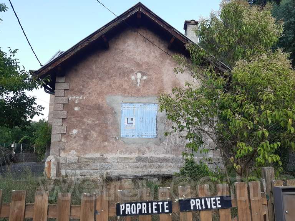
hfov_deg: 67.3
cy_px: 110
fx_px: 222
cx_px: 148
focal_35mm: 26
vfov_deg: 53.1
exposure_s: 1/302
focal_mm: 3.92
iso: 40
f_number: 1.7
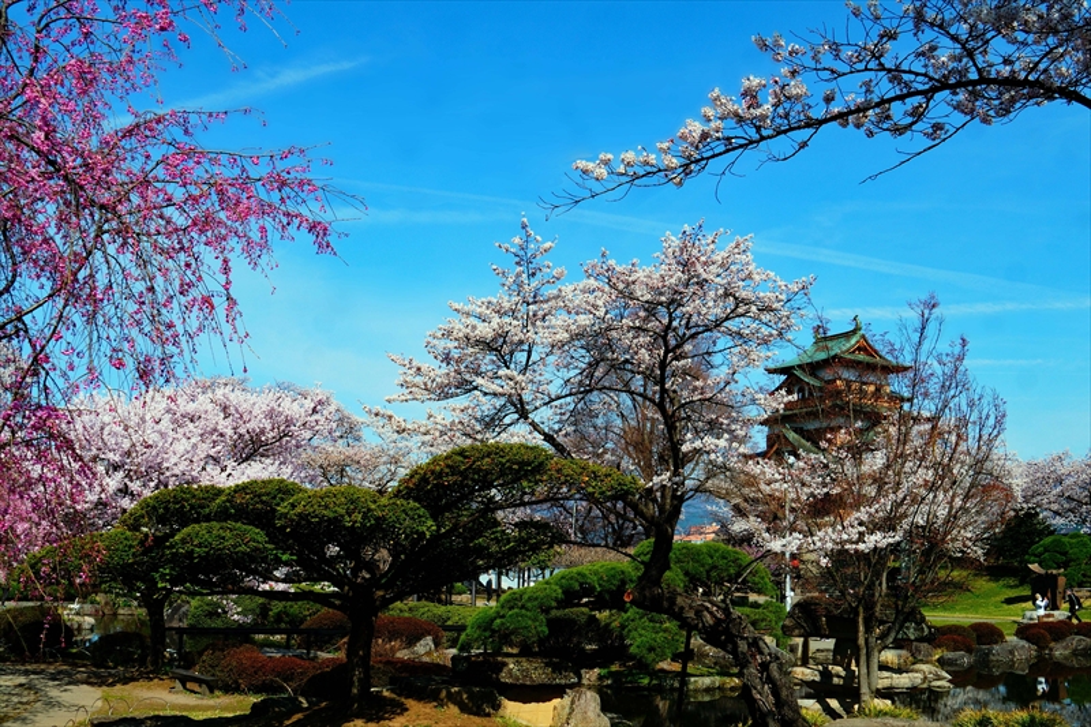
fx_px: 1091
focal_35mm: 36
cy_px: 364
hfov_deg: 53.1
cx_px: 546
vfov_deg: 36.9
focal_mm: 24
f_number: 8
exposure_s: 1/400
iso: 100
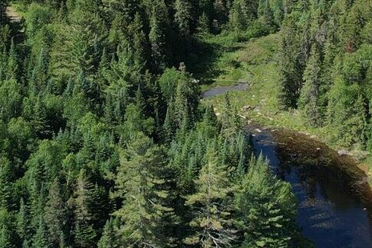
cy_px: -24
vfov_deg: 12.5
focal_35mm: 108
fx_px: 1116
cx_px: 197
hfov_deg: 18.9
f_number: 2.8
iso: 100
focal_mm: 8.38
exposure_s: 1/1250
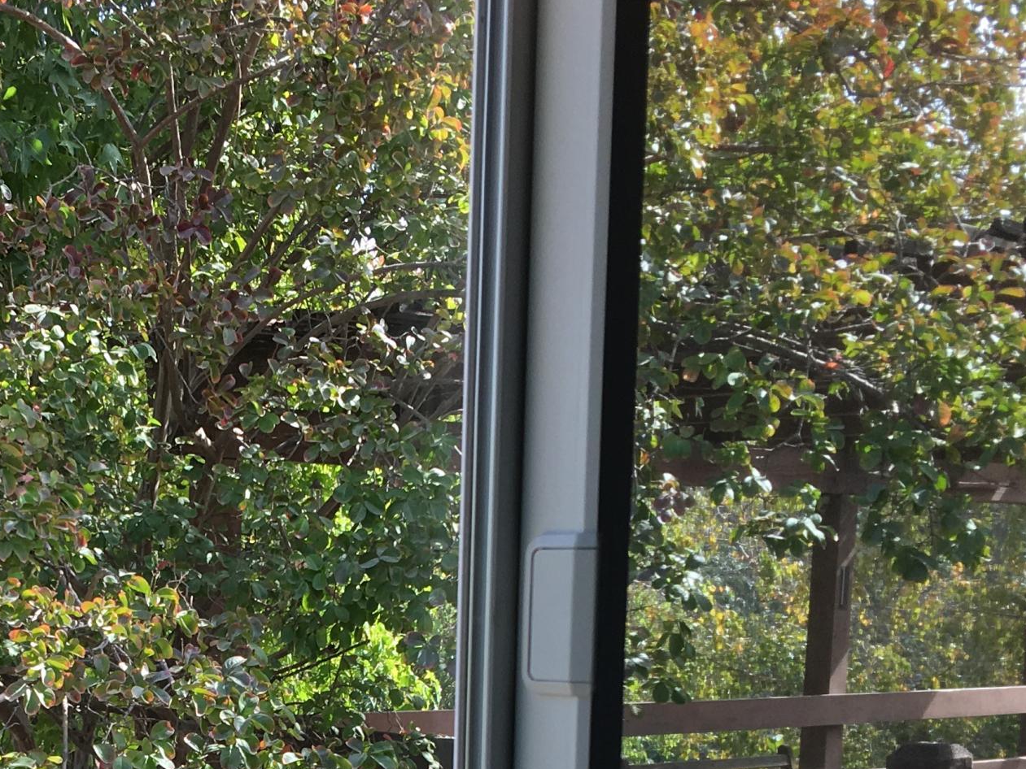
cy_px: 874
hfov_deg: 27.5
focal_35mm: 69
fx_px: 2045
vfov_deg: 20.2
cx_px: 179
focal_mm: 4.15
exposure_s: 1/169
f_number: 2.2
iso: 25
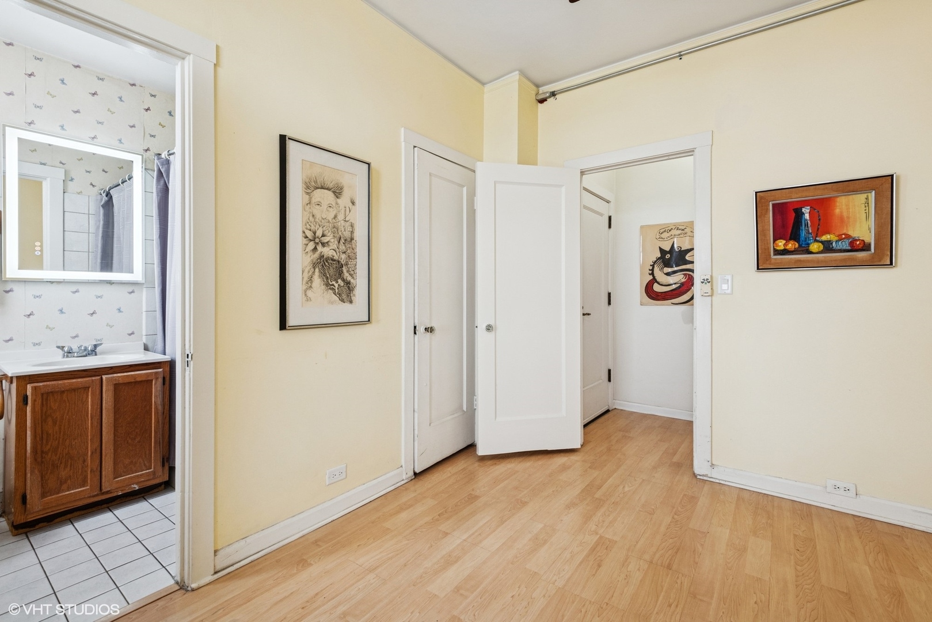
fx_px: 414
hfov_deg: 96.7
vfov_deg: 73.8
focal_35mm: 16
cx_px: 466
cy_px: 311
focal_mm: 16
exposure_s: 1/25
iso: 400
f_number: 8
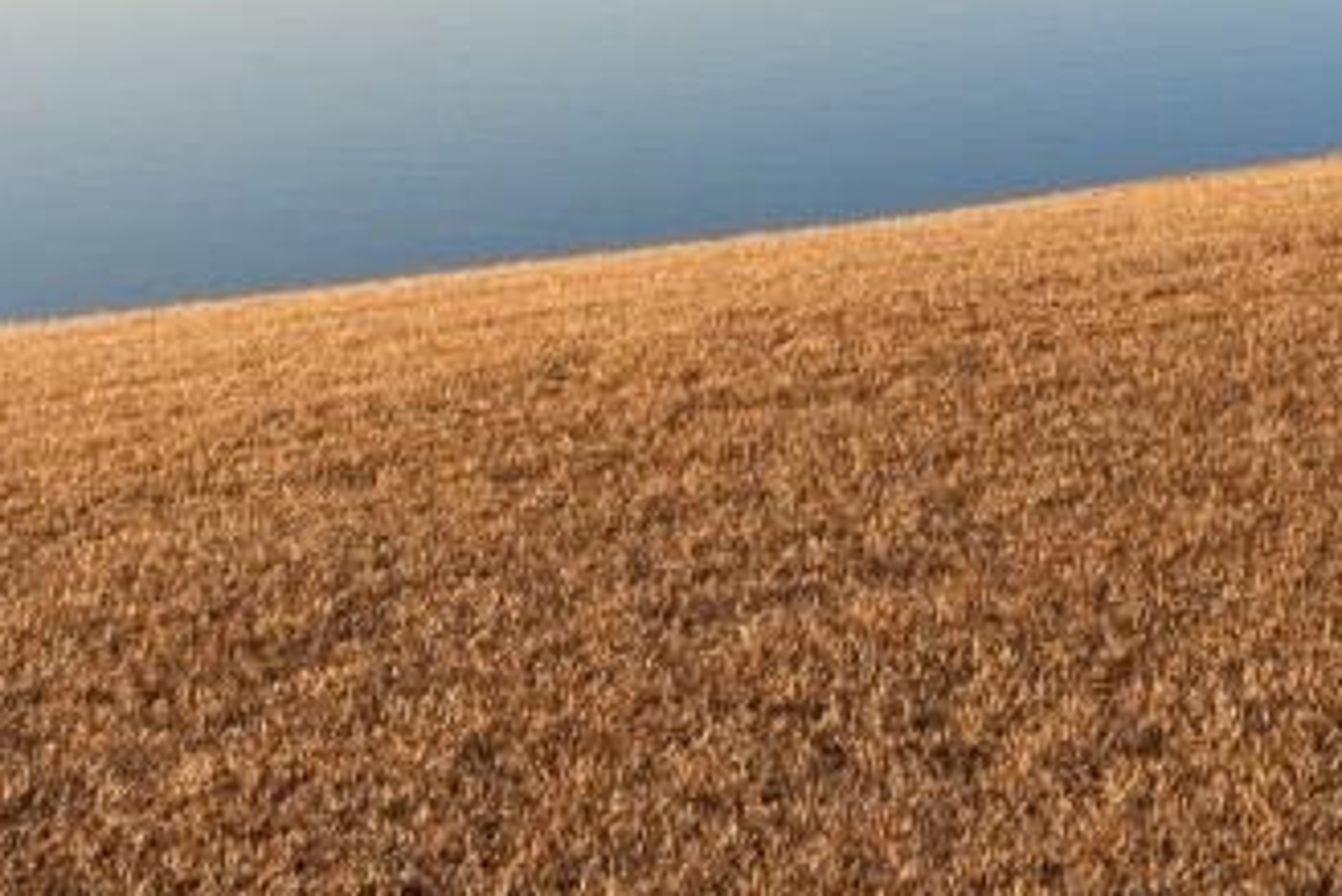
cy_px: -397
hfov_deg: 27.0
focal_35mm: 74
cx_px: 1002
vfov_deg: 16.9
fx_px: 2760
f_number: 5.6
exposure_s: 1/125
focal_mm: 10
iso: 100
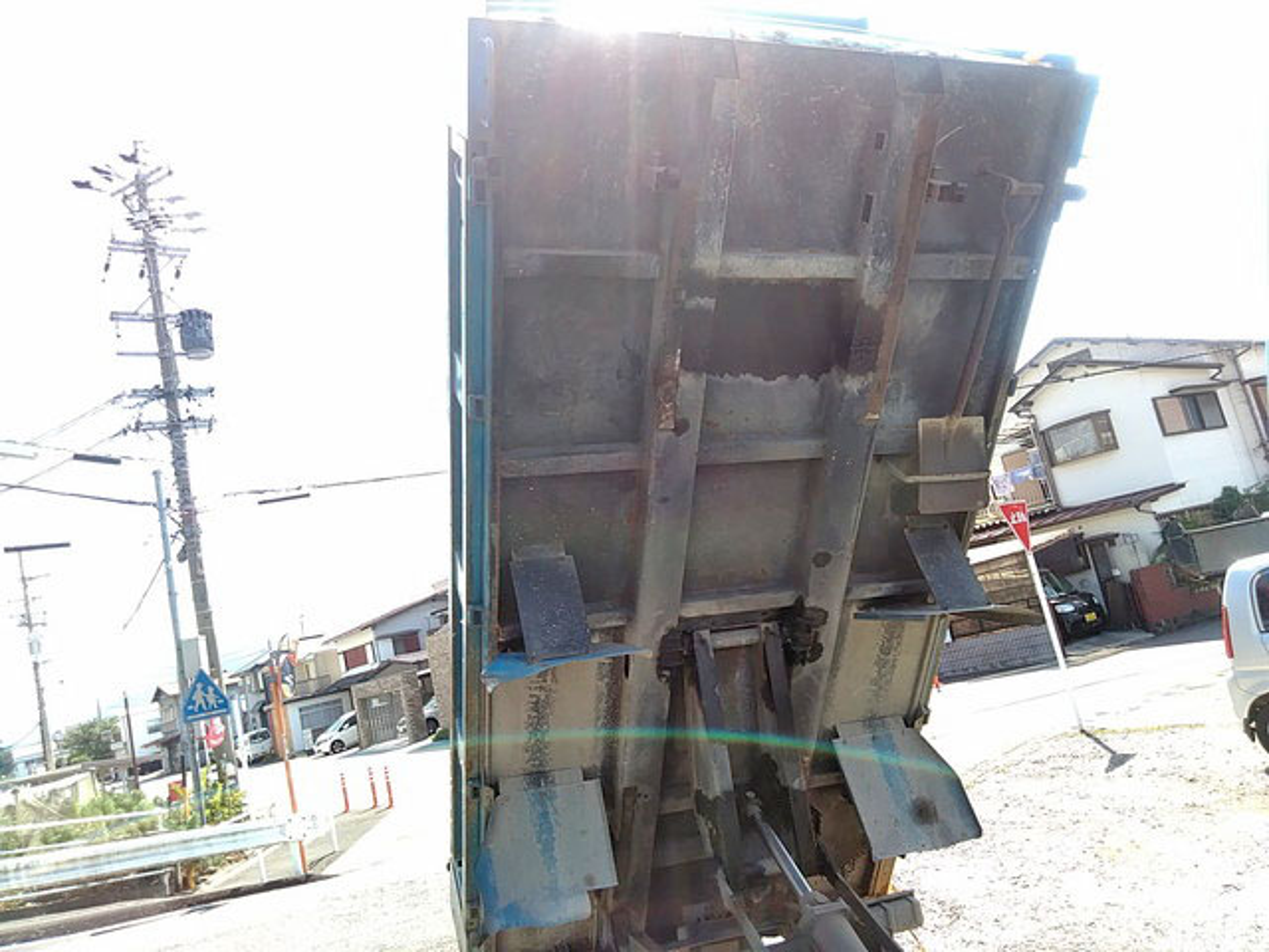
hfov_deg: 65.3
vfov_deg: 51.4
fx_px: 990
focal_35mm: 27
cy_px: 476
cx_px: 634
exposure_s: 1/253
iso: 60
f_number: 2.2
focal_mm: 3.46
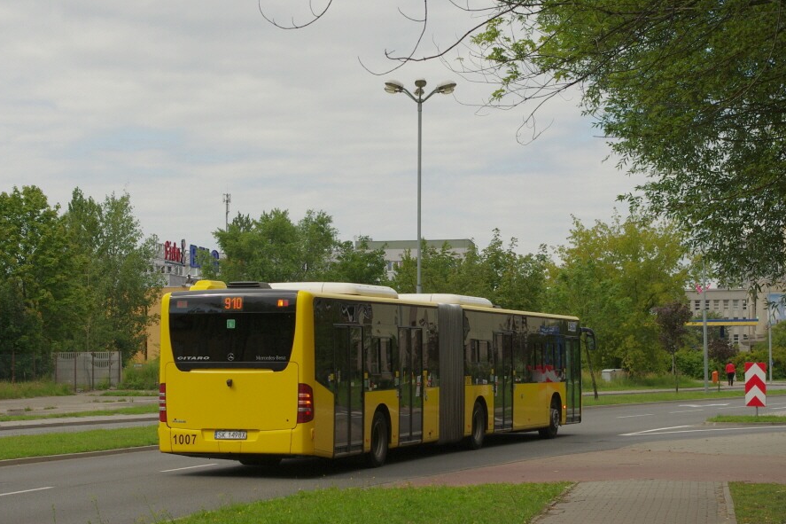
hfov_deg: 31.0
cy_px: 266
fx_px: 1419
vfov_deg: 20.9
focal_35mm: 65
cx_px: 391
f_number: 8
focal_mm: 42.5
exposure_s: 1/640
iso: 200
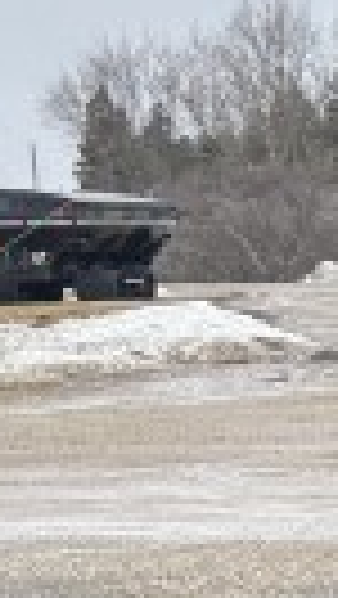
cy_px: 540
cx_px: 1717
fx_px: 2703
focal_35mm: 170
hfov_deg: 5.4
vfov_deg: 12.6
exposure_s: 1/716
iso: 50
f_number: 1.6
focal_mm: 5.96
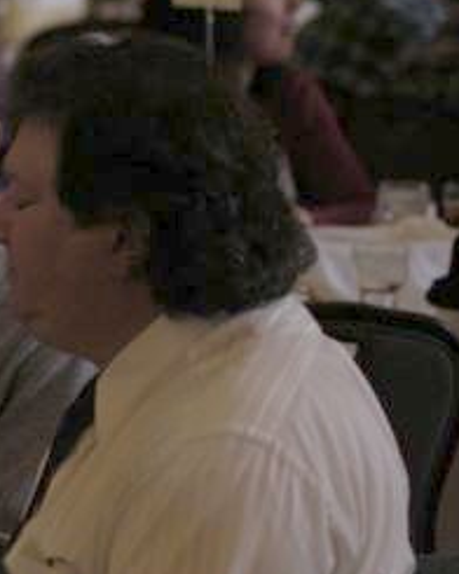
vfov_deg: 7.8
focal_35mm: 247
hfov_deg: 6.2
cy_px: 319
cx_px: -108
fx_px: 4194
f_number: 3.5
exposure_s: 1/200
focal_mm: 86
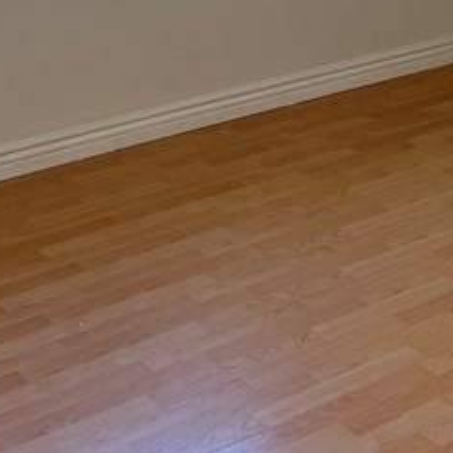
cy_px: -91
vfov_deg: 18.1
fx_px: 1347
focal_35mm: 91
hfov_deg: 19.0
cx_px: 337
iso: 125
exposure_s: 1/120
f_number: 1.78
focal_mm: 6.76
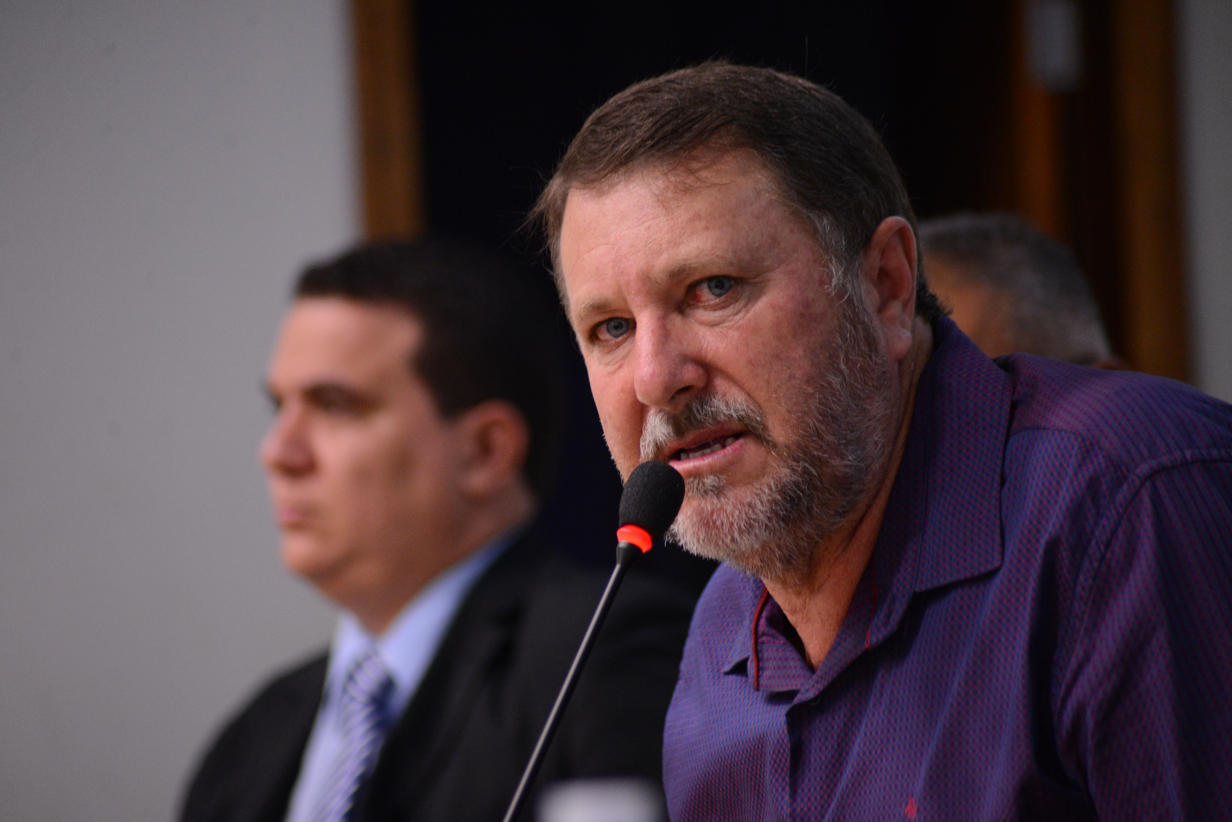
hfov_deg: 12.1
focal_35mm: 170
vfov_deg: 8.1
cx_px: 616
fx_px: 5817
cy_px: 411
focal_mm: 170
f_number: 4.5
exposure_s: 1/100
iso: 3200
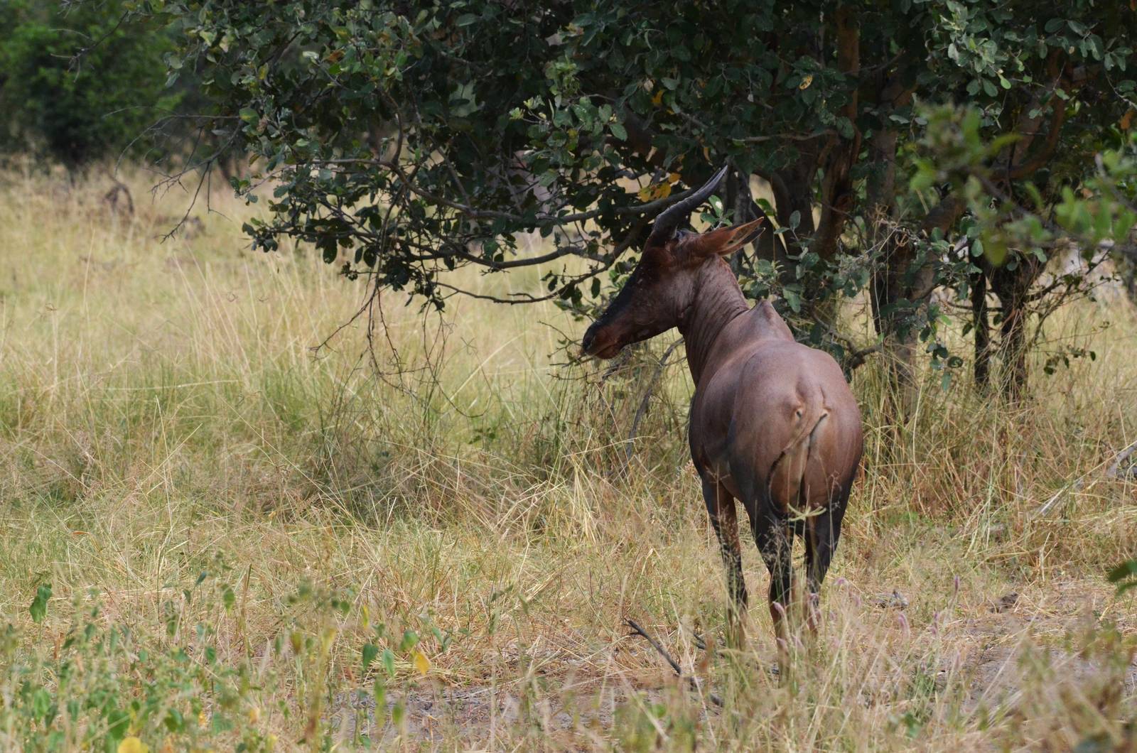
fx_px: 11820
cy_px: 376
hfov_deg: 5.5
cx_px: 568
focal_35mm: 375
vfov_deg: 3.7
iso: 2500
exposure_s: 1/2000
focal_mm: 250
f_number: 11
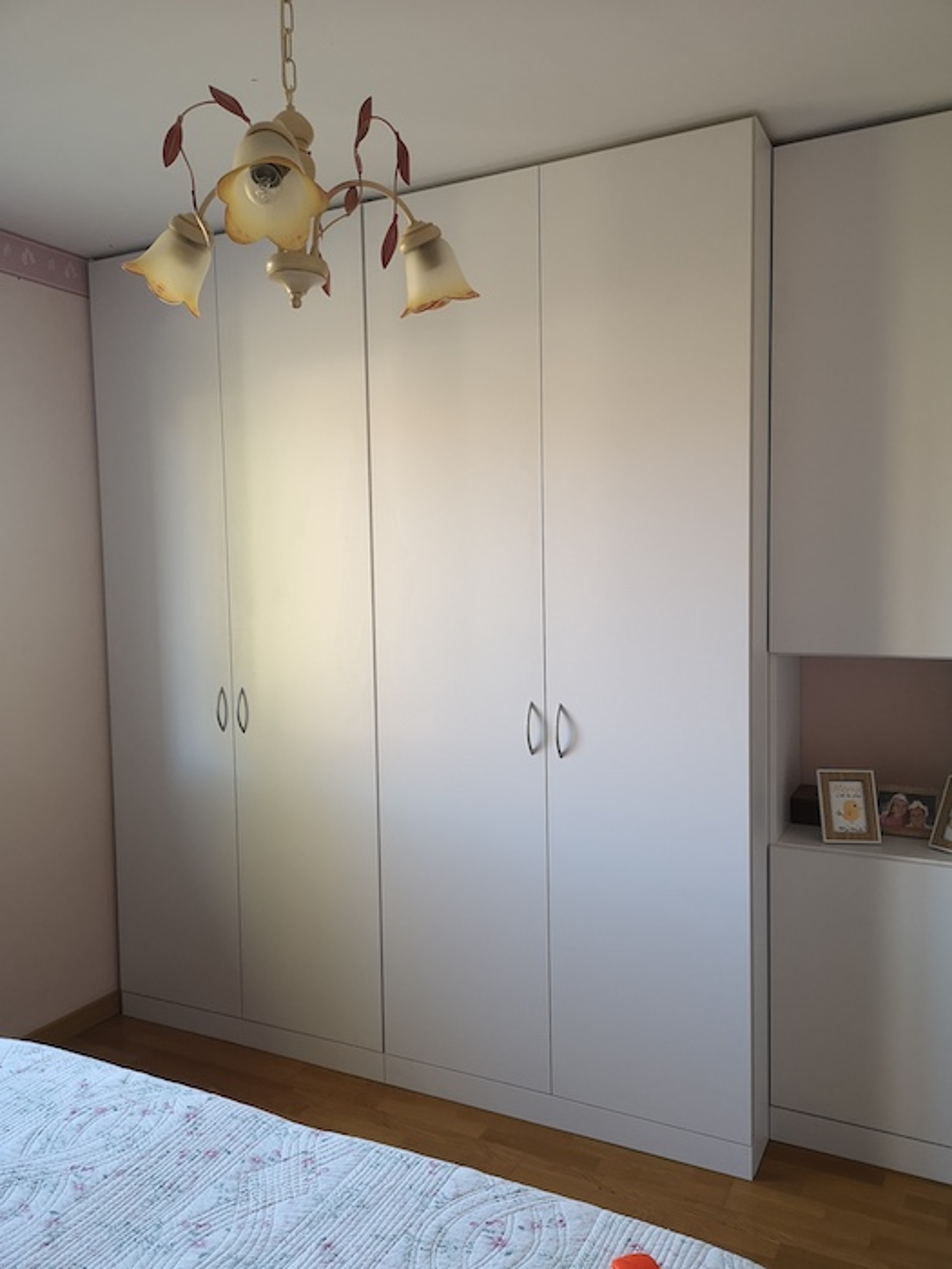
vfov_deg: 65.3
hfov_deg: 51.4
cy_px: 634
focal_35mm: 27
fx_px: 990
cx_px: 476
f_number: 1.8
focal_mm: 5.58
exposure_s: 1/50
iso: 125
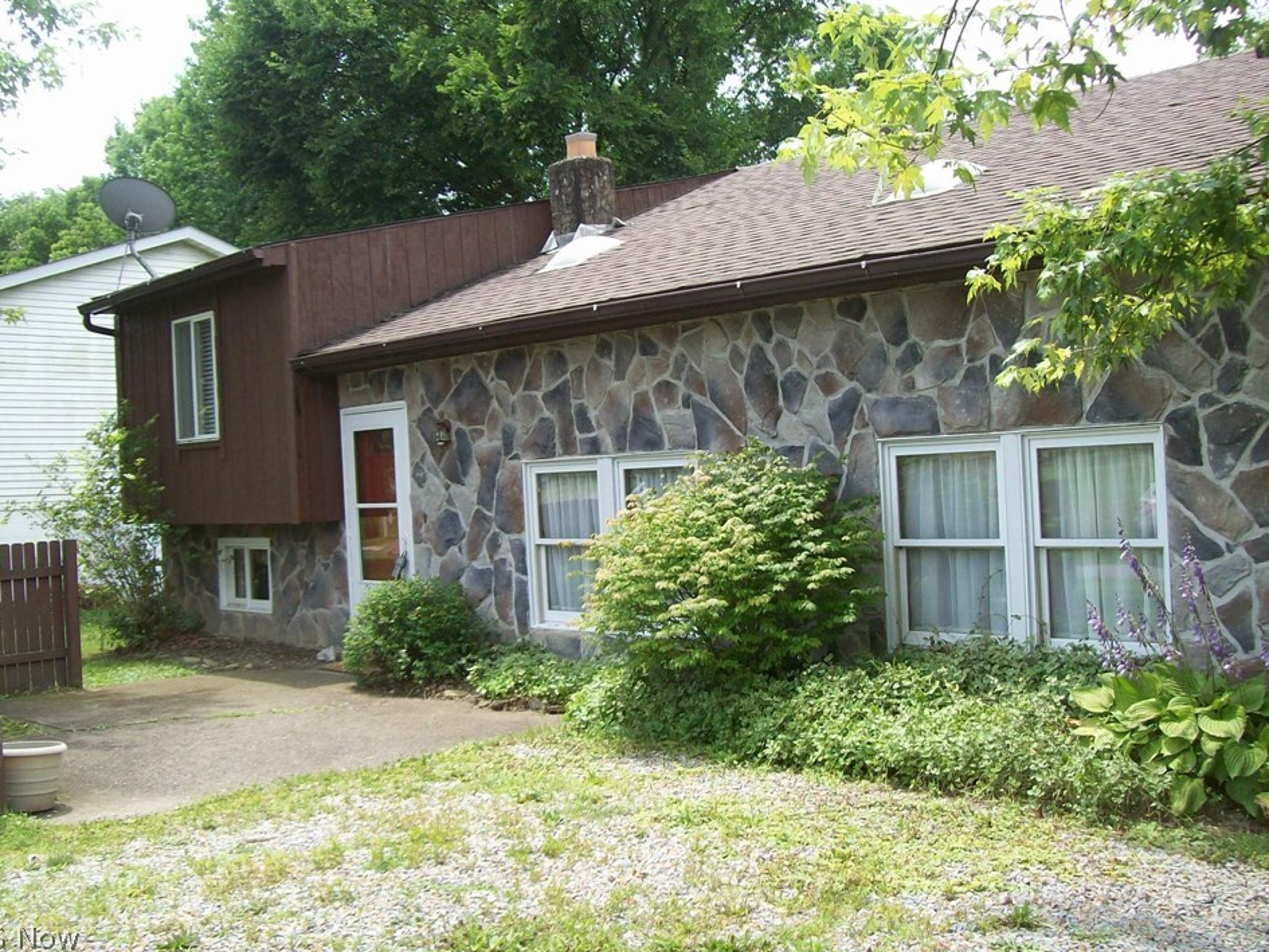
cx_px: 626
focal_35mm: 39
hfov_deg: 47.9
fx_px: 1430
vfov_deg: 36.8
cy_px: 443
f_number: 2.7
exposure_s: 1/394
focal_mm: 6
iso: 80
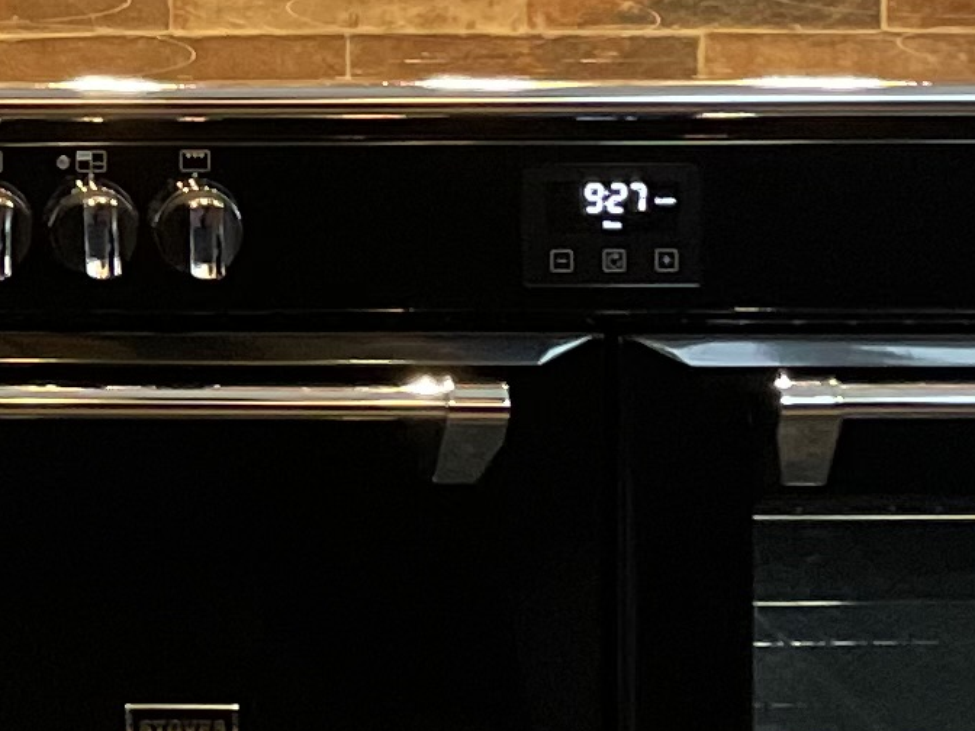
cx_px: -606
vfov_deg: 9.3
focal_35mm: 156
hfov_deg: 11.9
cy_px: -354
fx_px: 4394
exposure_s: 1/50
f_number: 1.6
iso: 500
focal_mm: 4.2
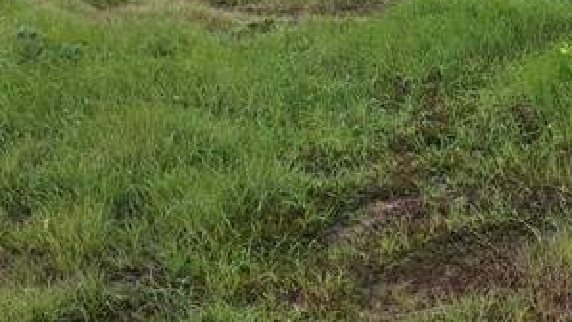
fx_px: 1305
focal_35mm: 86
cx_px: 724
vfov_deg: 14.0
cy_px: 34
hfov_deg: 22.4
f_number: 1.7
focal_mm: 6.3
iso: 80
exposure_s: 1/1718
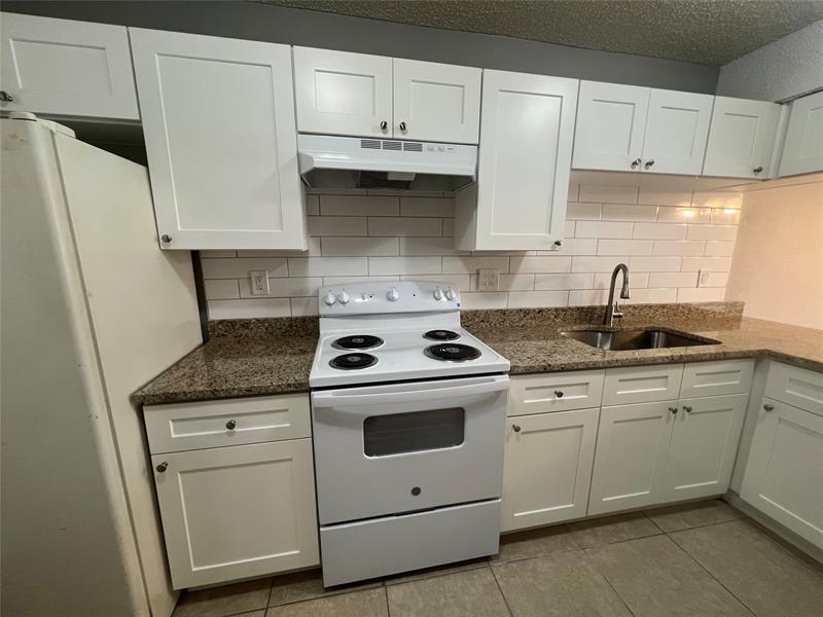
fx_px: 309
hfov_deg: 106.2
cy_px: 308
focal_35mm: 13
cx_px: 412
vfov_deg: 89.9
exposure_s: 1/60
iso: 160
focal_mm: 1.57
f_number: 1.8
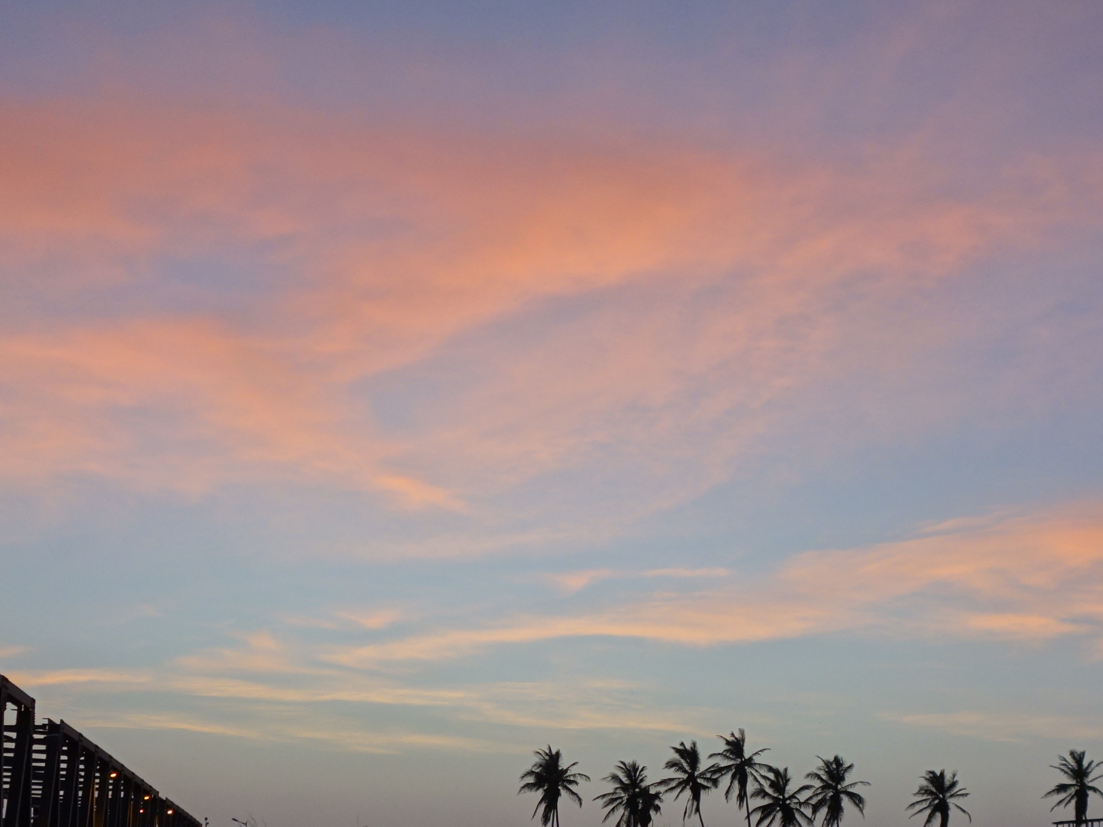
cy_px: 632
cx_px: 576
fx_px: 1848
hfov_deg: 33.2
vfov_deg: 24.9
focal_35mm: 58
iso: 125
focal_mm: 10.4
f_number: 2.5
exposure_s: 1/100
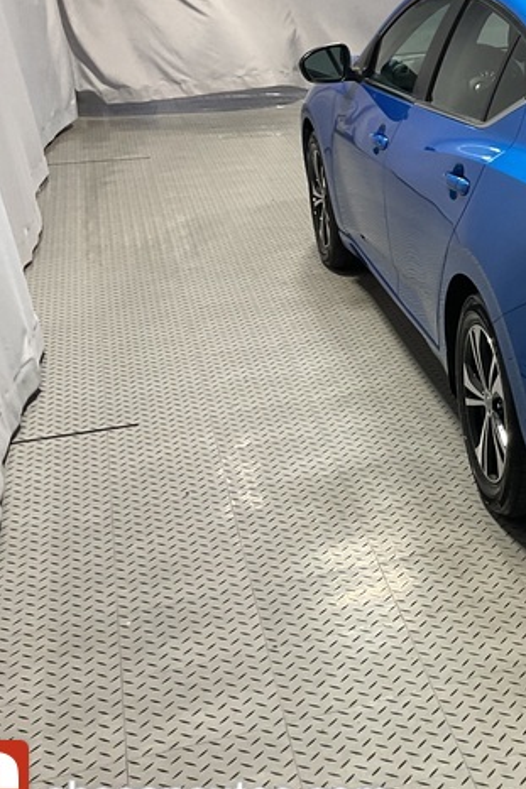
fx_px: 1360
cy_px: 270
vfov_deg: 32.2
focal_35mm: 62
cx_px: 744
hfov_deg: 19.6
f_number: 1.8
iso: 64
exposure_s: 1/120
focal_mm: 3
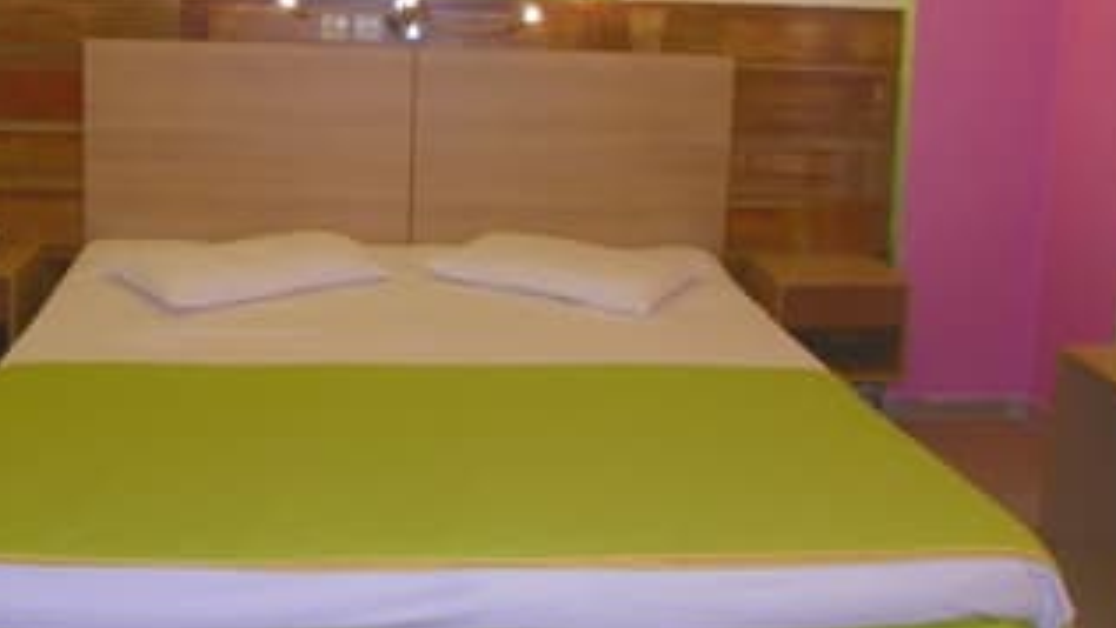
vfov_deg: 27.1
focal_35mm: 43
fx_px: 1273
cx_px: 491
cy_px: 113
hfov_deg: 47.2
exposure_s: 1/30
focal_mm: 4.6
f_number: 2.8
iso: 200
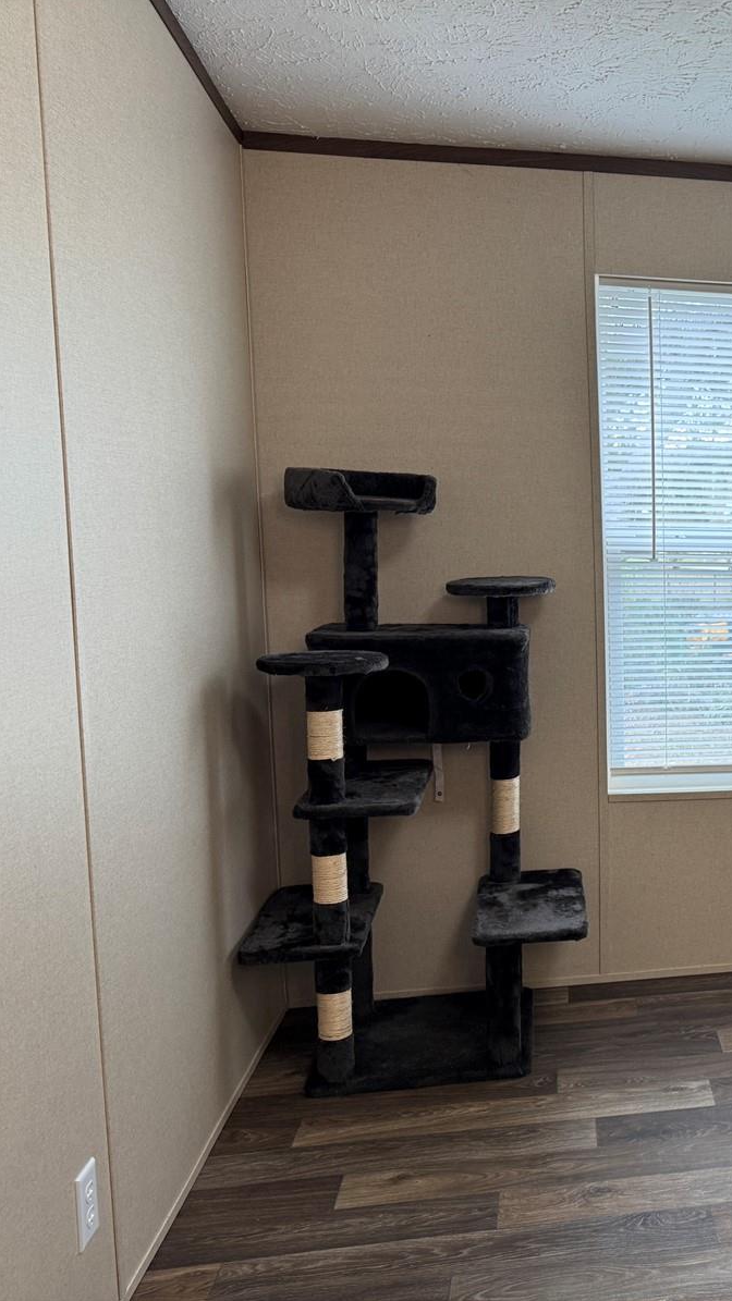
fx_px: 1208
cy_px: 650
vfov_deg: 56.6
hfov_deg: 29.8
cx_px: 834
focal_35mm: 35
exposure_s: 1/60
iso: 125
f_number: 1.78
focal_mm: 6.76
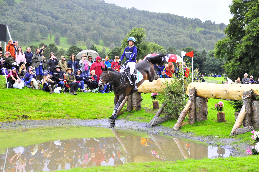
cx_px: 130
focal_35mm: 105
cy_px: 86
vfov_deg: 13.0
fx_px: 755
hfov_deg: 19.5
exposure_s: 1/1250
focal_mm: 105
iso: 3600
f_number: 7.1
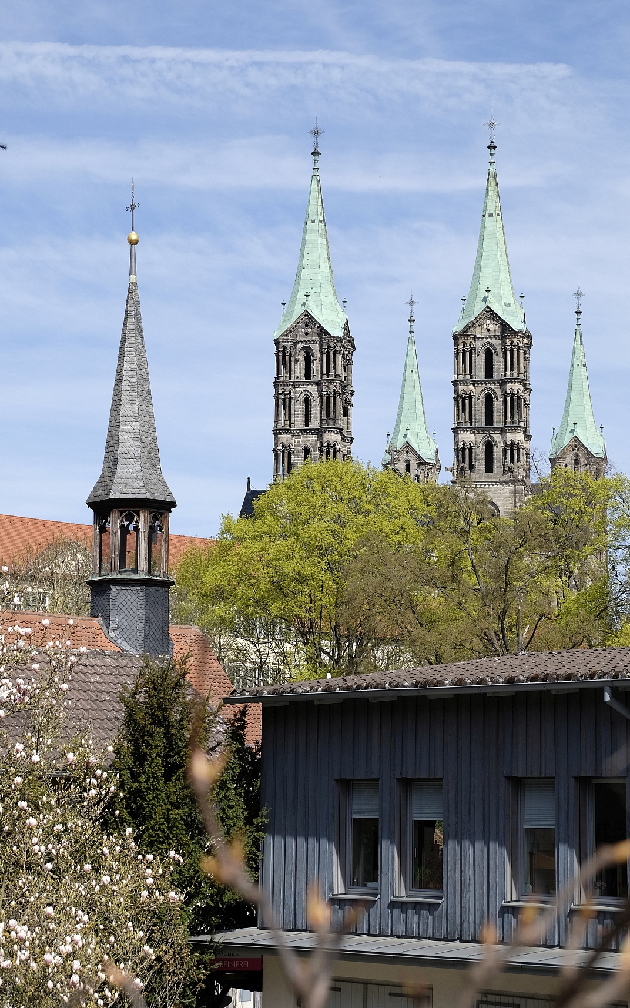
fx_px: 2115
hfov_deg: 16.9
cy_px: 505
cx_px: 338
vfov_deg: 26.8
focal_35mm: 77
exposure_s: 1/350
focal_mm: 50
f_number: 8
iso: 200
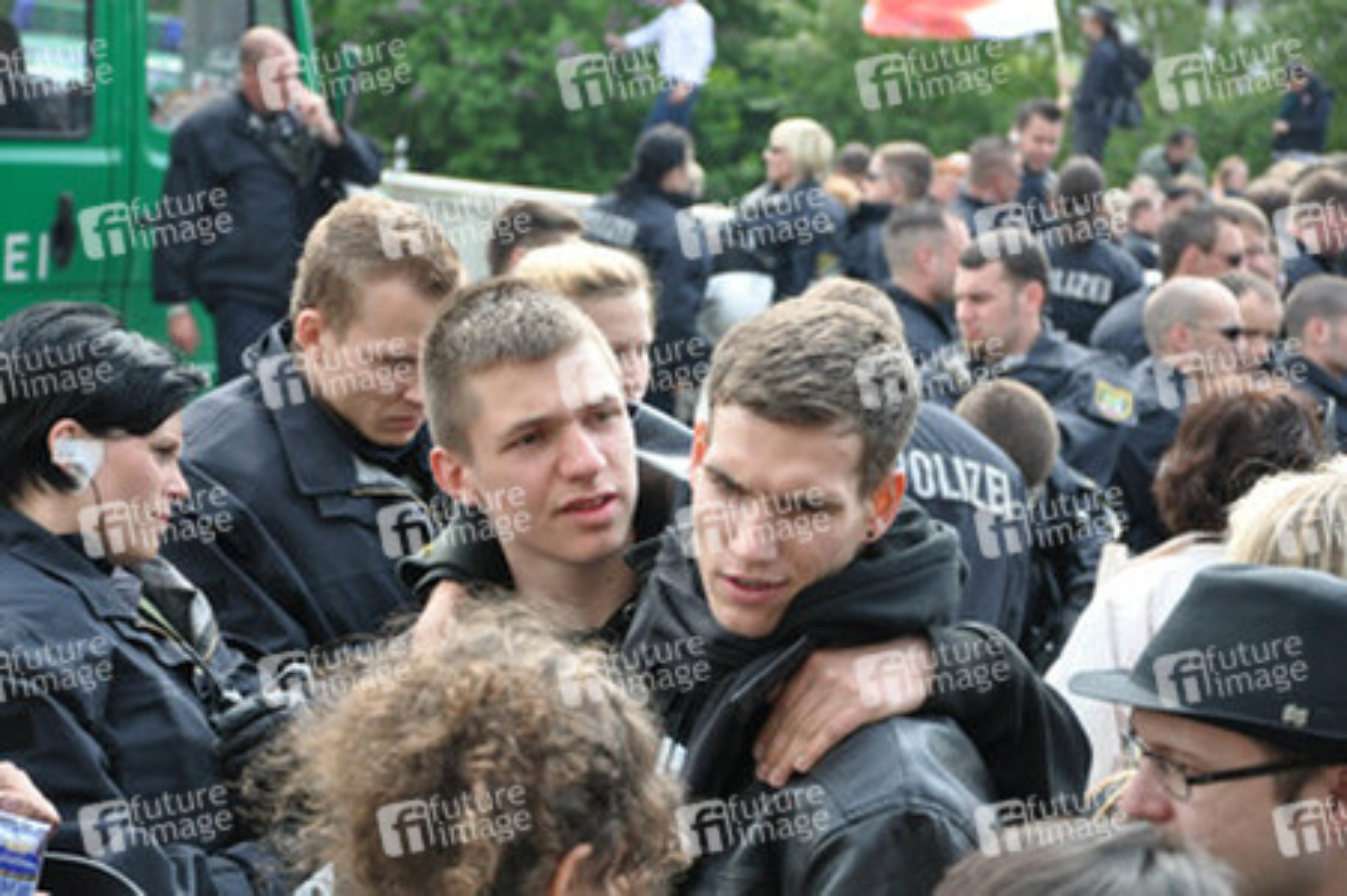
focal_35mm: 112
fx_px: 4206
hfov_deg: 18.2
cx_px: 674
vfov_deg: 12.2
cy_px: 448
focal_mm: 75
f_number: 5.3
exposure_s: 1/800
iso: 800
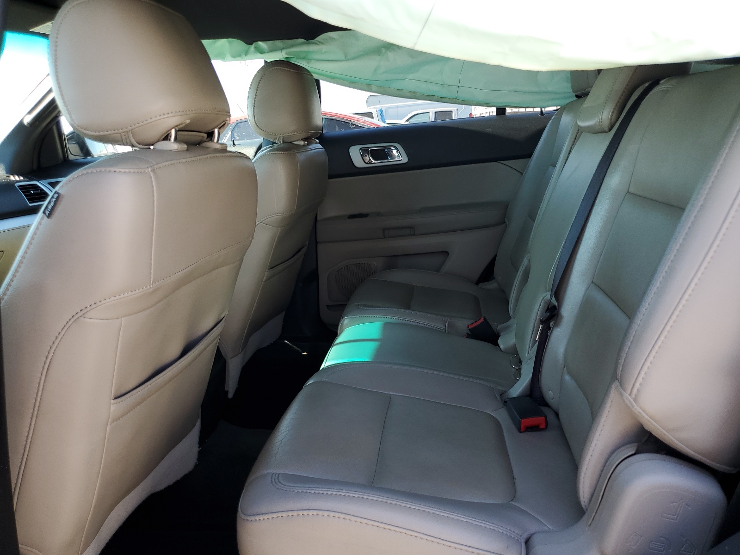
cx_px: 370
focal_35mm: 26
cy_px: 278
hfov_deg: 67.3
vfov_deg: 53.1
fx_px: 556
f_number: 1.5
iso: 50
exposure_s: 1/238
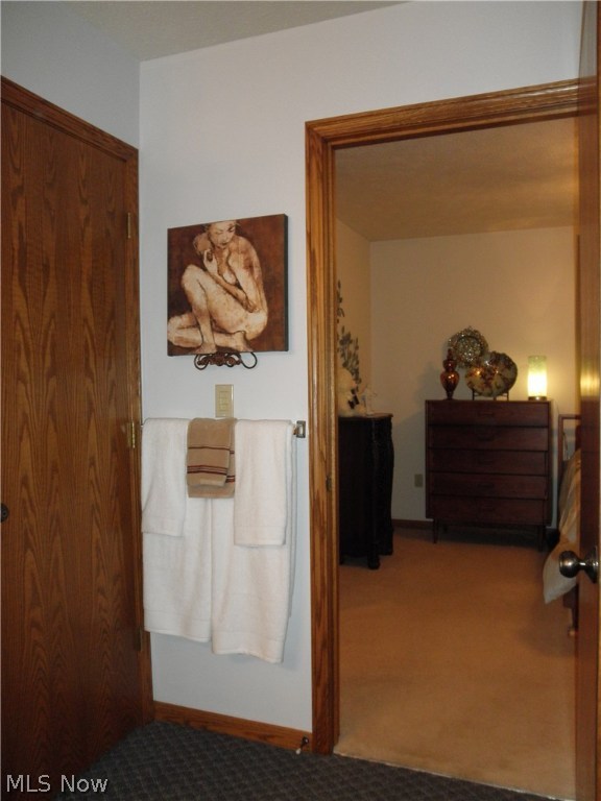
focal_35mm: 28
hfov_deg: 49.7
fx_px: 648
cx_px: 300
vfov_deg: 63.4
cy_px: 400
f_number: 3
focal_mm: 5
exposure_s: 1/30
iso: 200
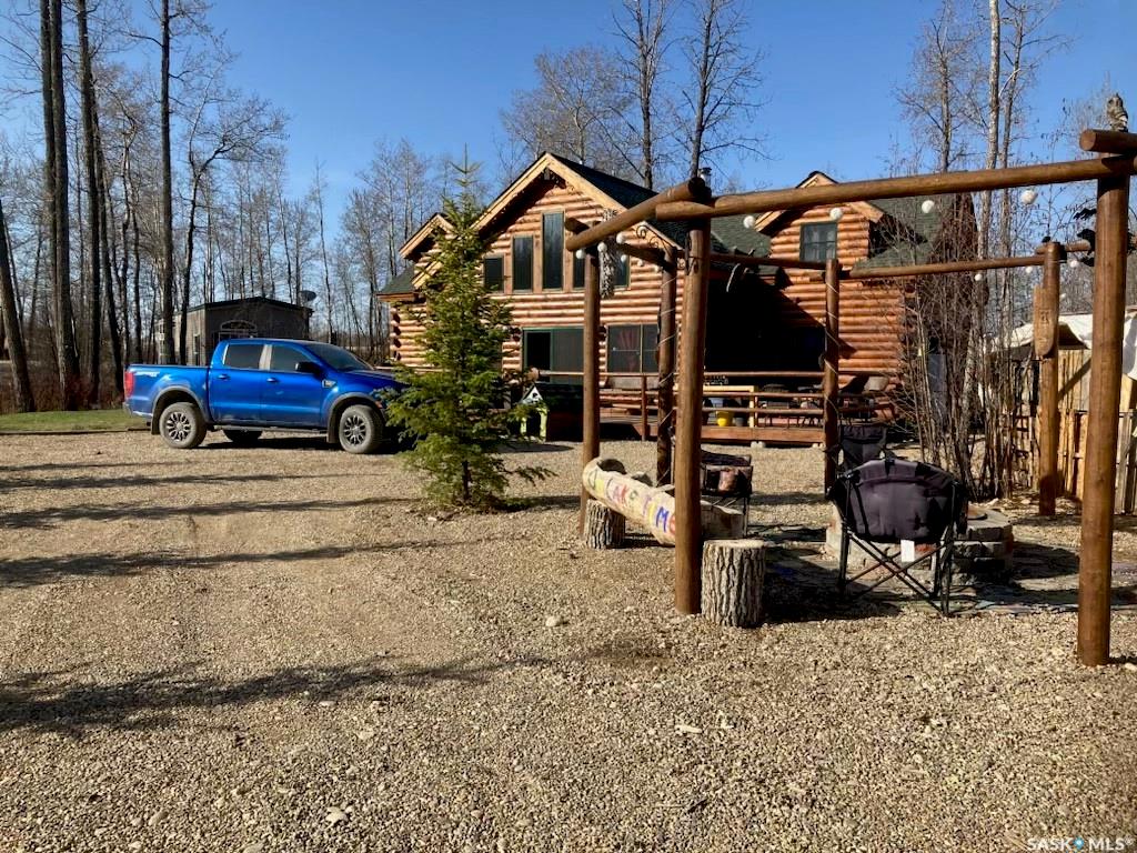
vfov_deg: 49.7
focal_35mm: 28
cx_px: 568
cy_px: 426
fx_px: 920
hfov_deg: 63.4
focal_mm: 3.99
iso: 20
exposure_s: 1/1429
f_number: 1.8
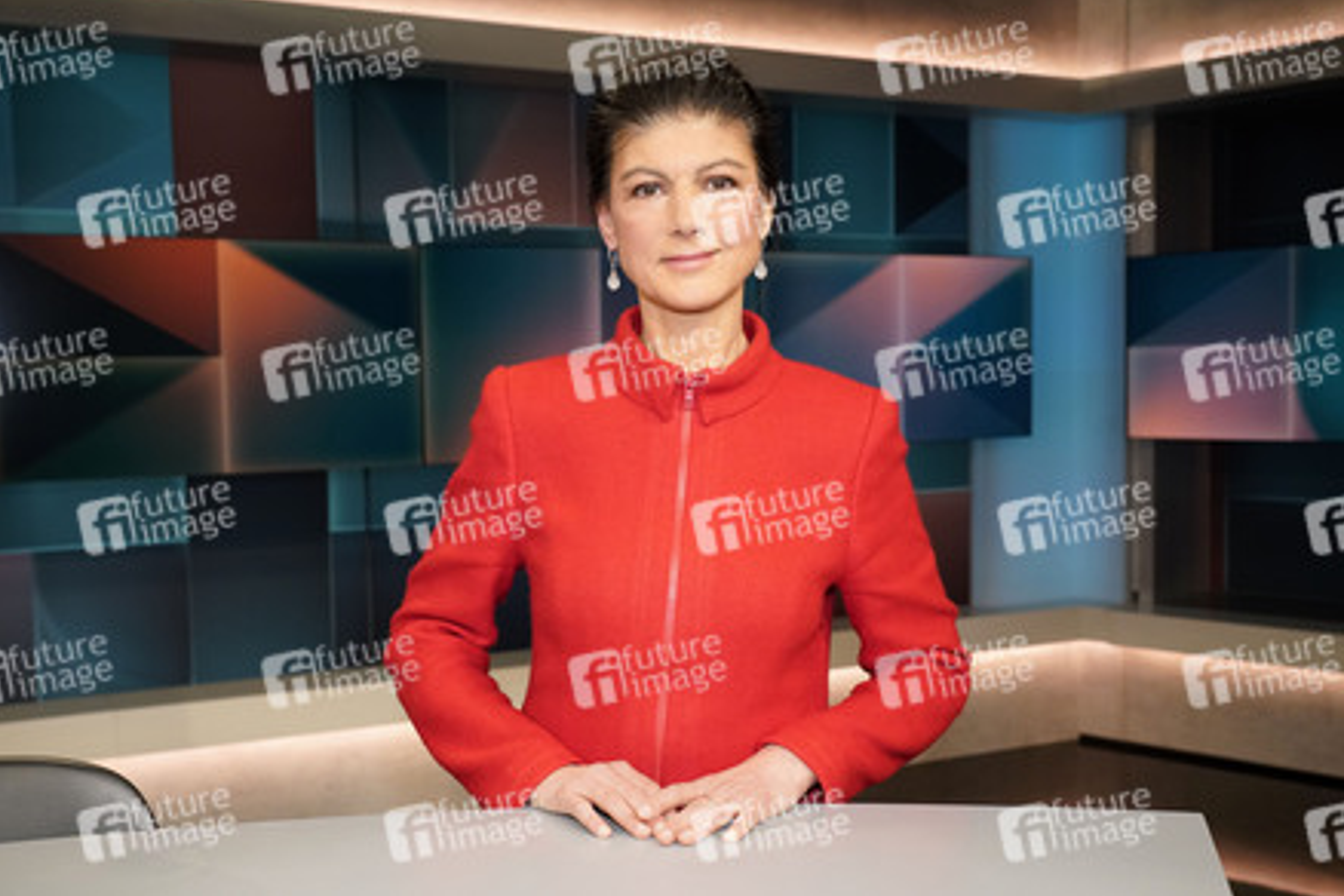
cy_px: 442
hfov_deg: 54.4
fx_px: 1307
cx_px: 689
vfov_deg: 37.9
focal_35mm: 35
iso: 2000
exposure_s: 1/125
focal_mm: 34
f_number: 5.6
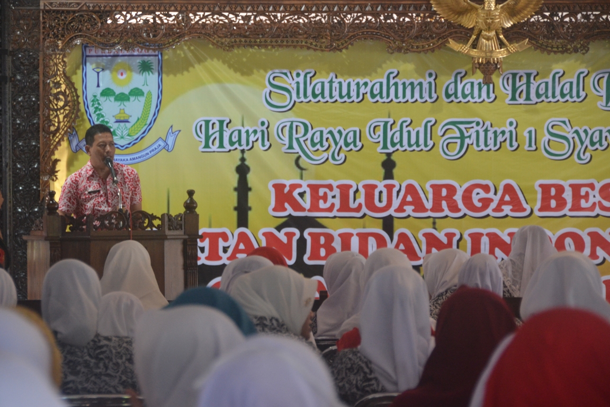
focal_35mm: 142
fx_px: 2414
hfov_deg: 14.4
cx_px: 305
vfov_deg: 9.6
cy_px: 204
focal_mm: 95
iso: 1250
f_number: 5.3
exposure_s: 1/60
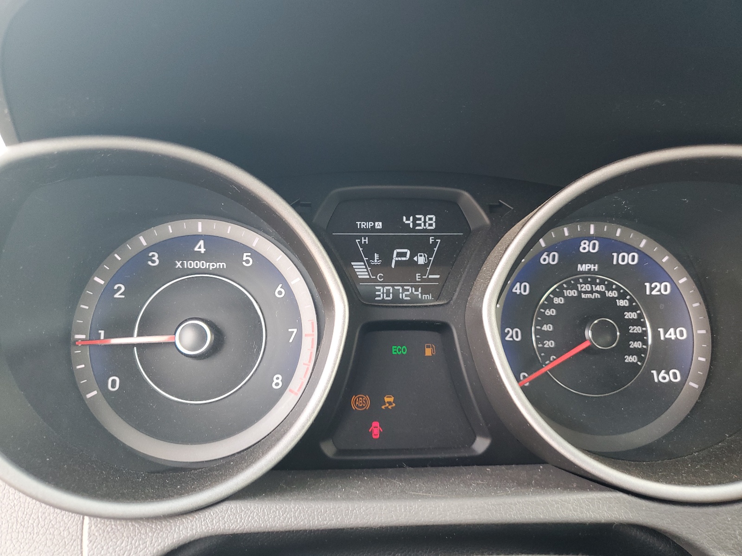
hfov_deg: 67.3
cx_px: 371
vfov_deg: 53.1
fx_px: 557
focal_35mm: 26
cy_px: 278
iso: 95
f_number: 1.5
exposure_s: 1/120
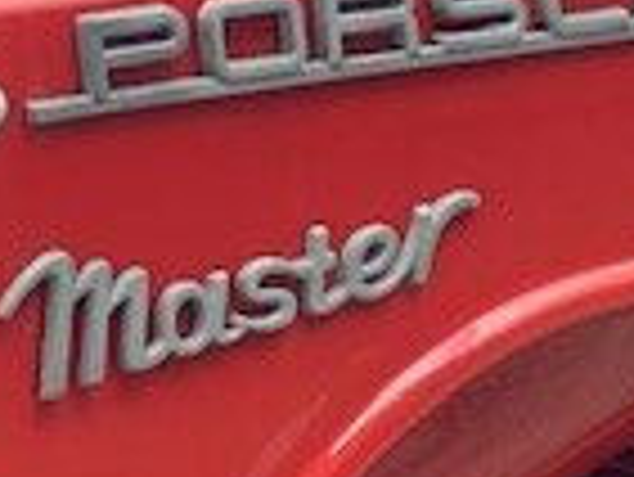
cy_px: 760
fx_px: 4326
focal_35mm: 236
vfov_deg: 6.2
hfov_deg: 8.0
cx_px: 1268
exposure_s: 1/122
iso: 32
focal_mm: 6
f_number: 2.4
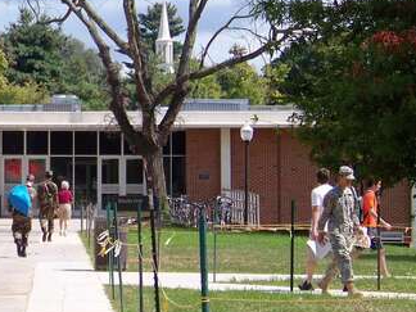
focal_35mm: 173
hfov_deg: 11.3
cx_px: 4
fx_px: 2079
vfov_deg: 8.6
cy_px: 99
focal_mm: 11.7
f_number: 3.2
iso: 64
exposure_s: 1/800
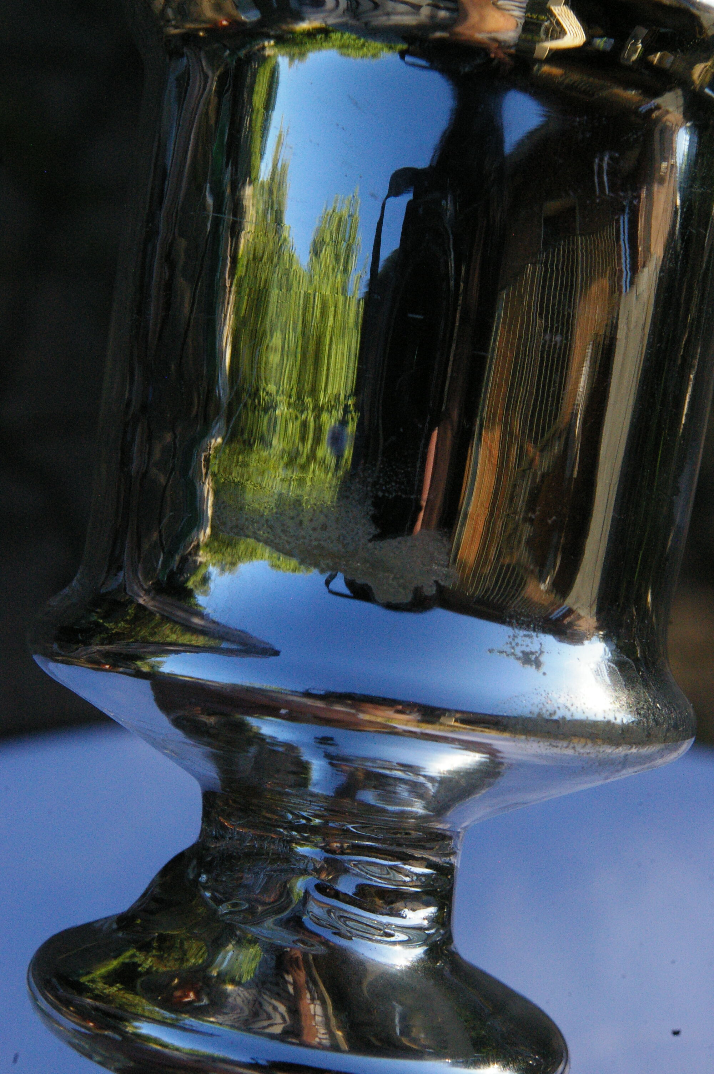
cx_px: 357
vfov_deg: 49.6
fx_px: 1162
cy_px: 537
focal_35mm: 39
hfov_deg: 34.1
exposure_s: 1/250
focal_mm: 26
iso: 1600
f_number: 13
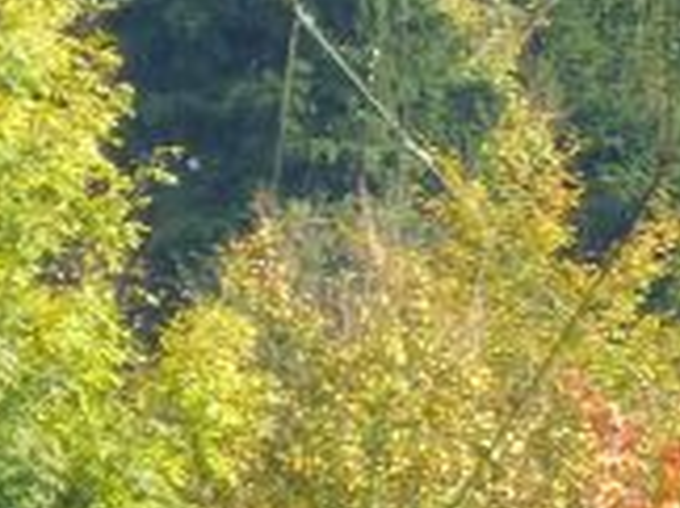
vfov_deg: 0.7
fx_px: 40544
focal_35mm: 2067
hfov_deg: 1.0
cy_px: 1541
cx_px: 2468
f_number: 2.8
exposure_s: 1/500
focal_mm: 50.2
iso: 100
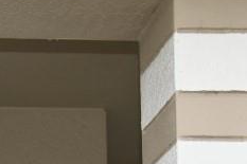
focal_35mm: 101
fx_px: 690
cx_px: -128
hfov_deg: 18.0
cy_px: 409
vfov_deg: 11.1
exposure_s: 1/200
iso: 200
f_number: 7.1
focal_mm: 13
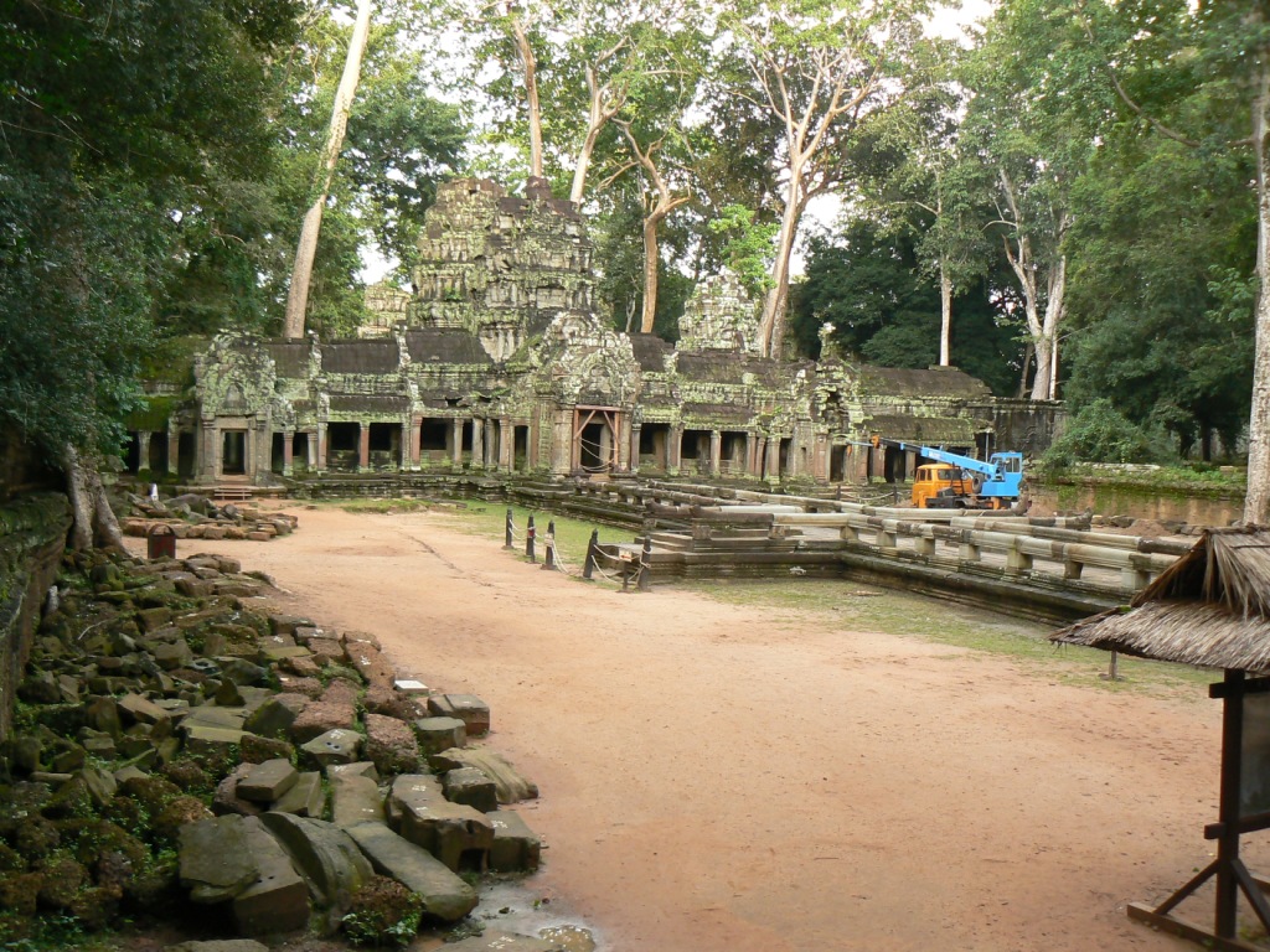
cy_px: 476
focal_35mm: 36
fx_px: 1321
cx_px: 635
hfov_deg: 51.4
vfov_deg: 39.7
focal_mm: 6
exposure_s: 1/30
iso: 125
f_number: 2.8
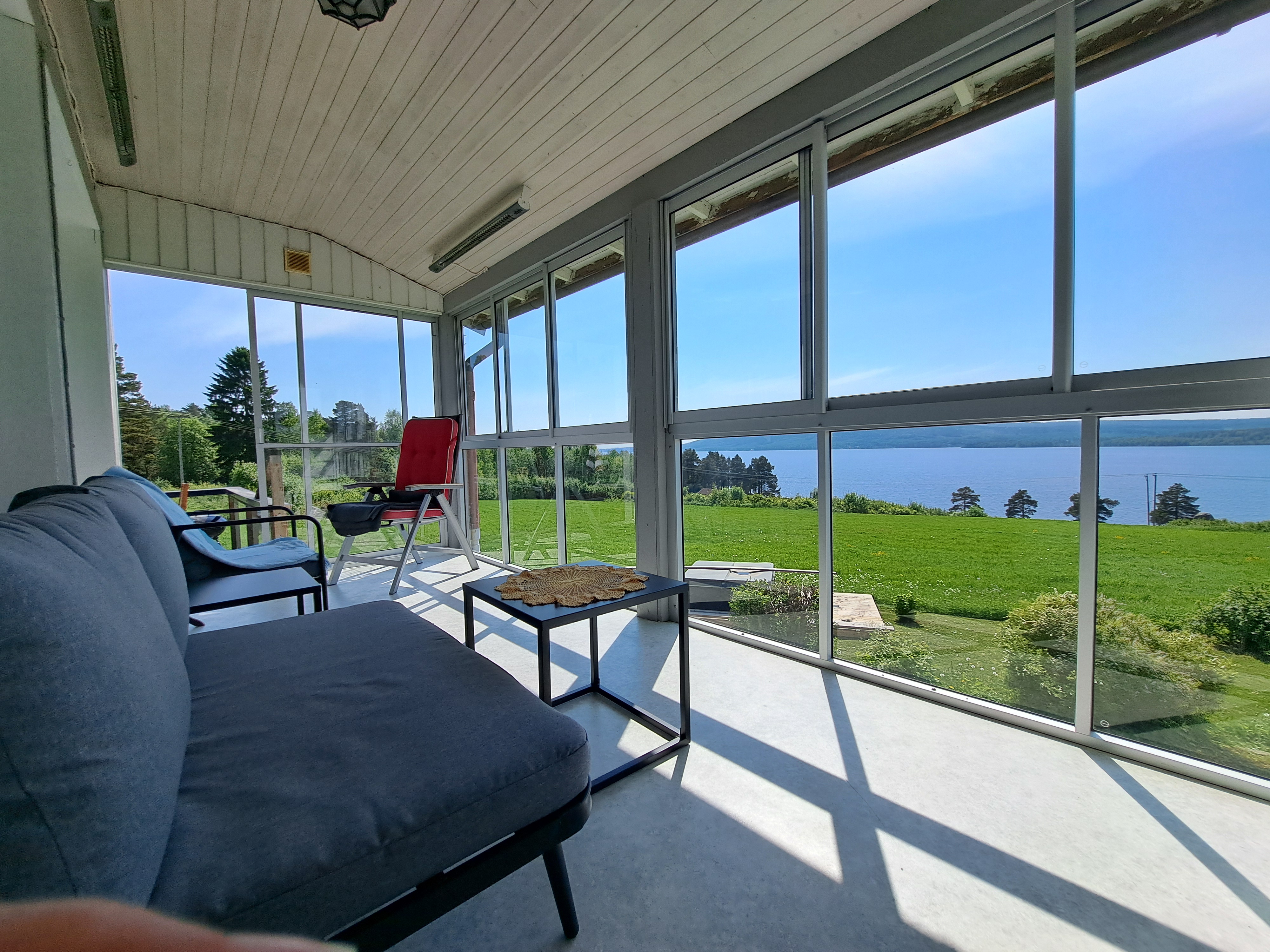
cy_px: 476
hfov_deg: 106.2
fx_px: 477
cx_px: 635
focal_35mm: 13
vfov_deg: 89.9
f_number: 2.2
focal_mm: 1.74
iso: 50
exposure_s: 1/1992
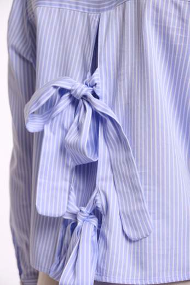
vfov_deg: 19.6
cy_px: 142
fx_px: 823
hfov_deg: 13.2
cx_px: 95
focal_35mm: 104
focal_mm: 104
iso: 125
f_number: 8
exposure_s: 1/160
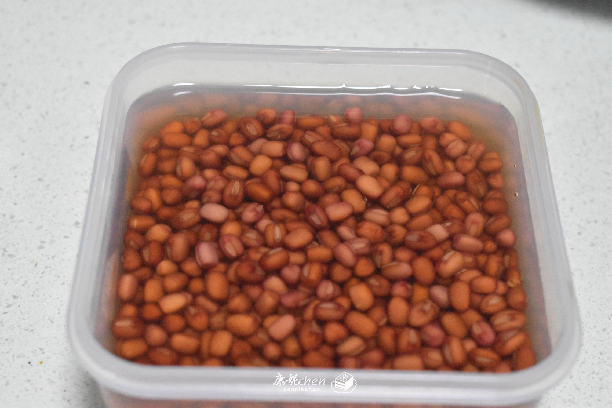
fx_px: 1224
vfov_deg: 18.9
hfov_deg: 28.1
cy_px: 204
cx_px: 306
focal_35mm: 72
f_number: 5.3
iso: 8000
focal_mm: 48
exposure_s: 1/80
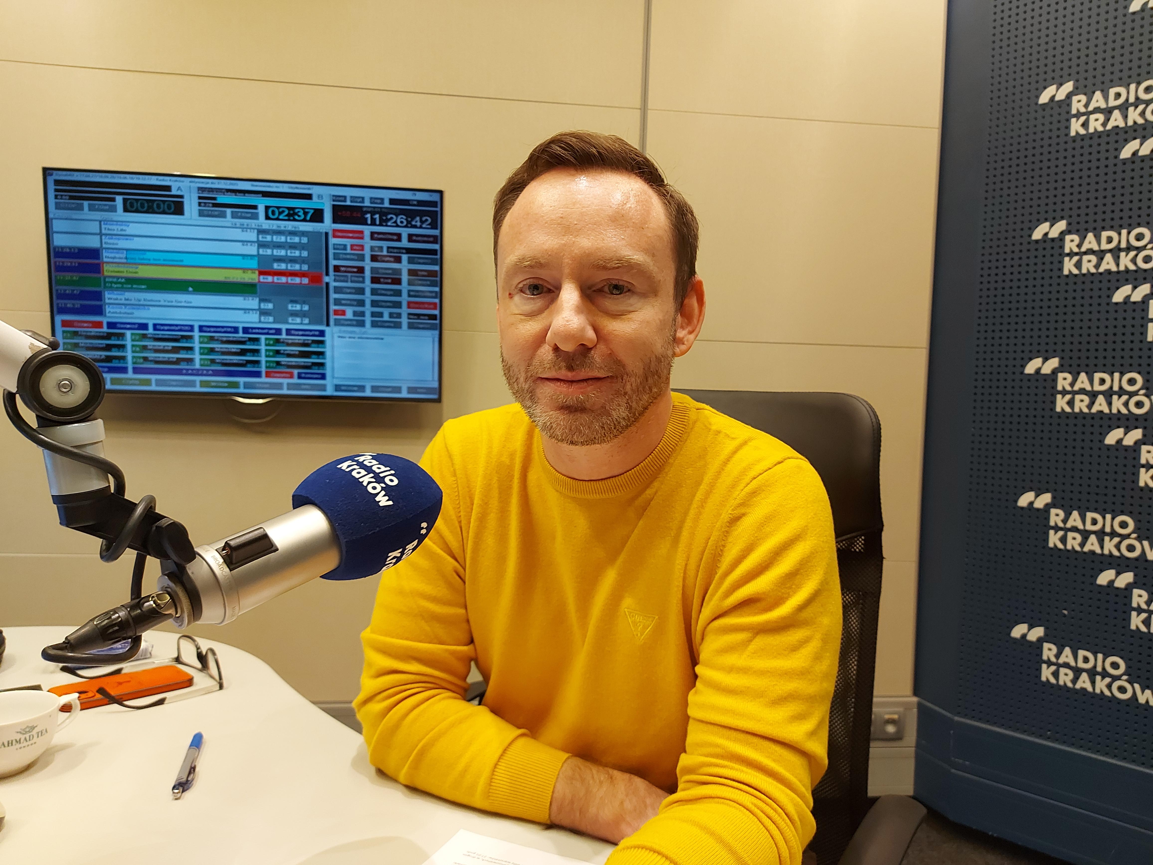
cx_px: 576
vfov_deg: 56.8
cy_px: 432
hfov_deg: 71.6
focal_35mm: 24
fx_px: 799
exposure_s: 1/50
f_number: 1.8
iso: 250
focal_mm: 5.23
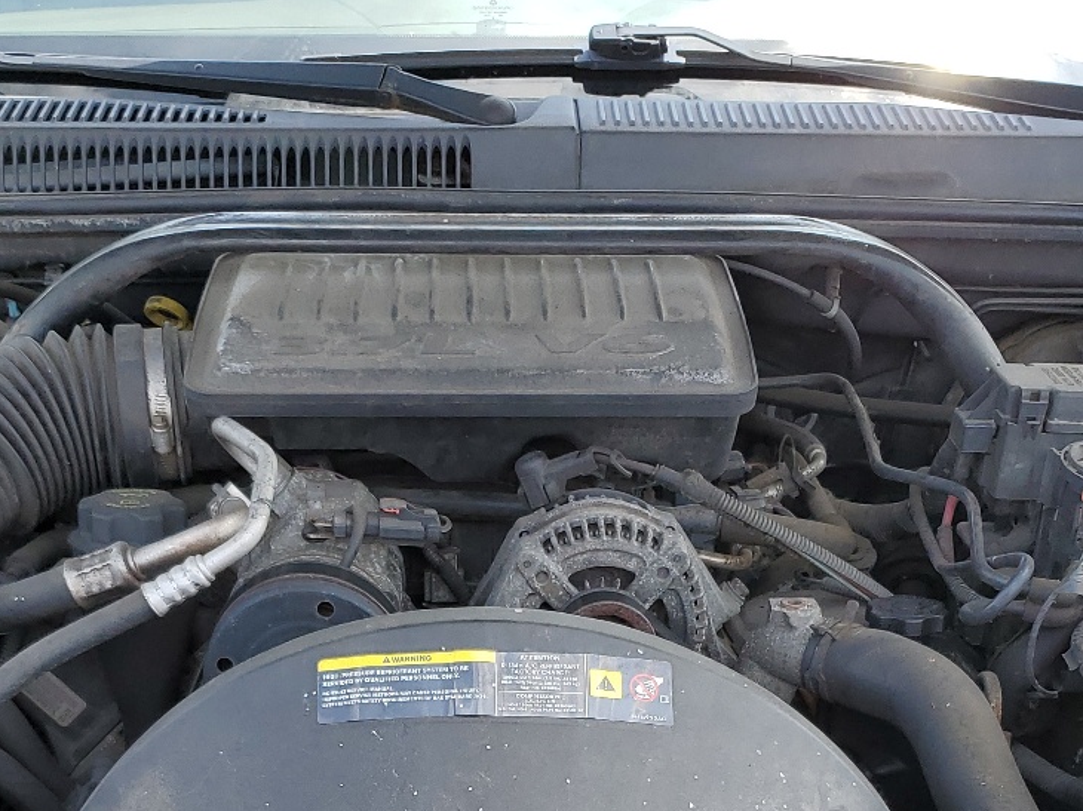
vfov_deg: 24.0
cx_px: 469
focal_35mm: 57
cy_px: 888
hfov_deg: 33.7
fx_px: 1783
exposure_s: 1/588
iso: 50
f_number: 1.5
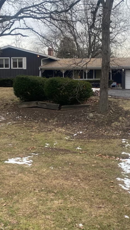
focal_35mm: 44
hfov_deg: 26.8
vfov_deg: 46.3
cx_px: 96
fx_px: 269
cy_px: 100
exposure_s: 1/719
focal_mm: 4.25
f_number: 1.8
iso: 32
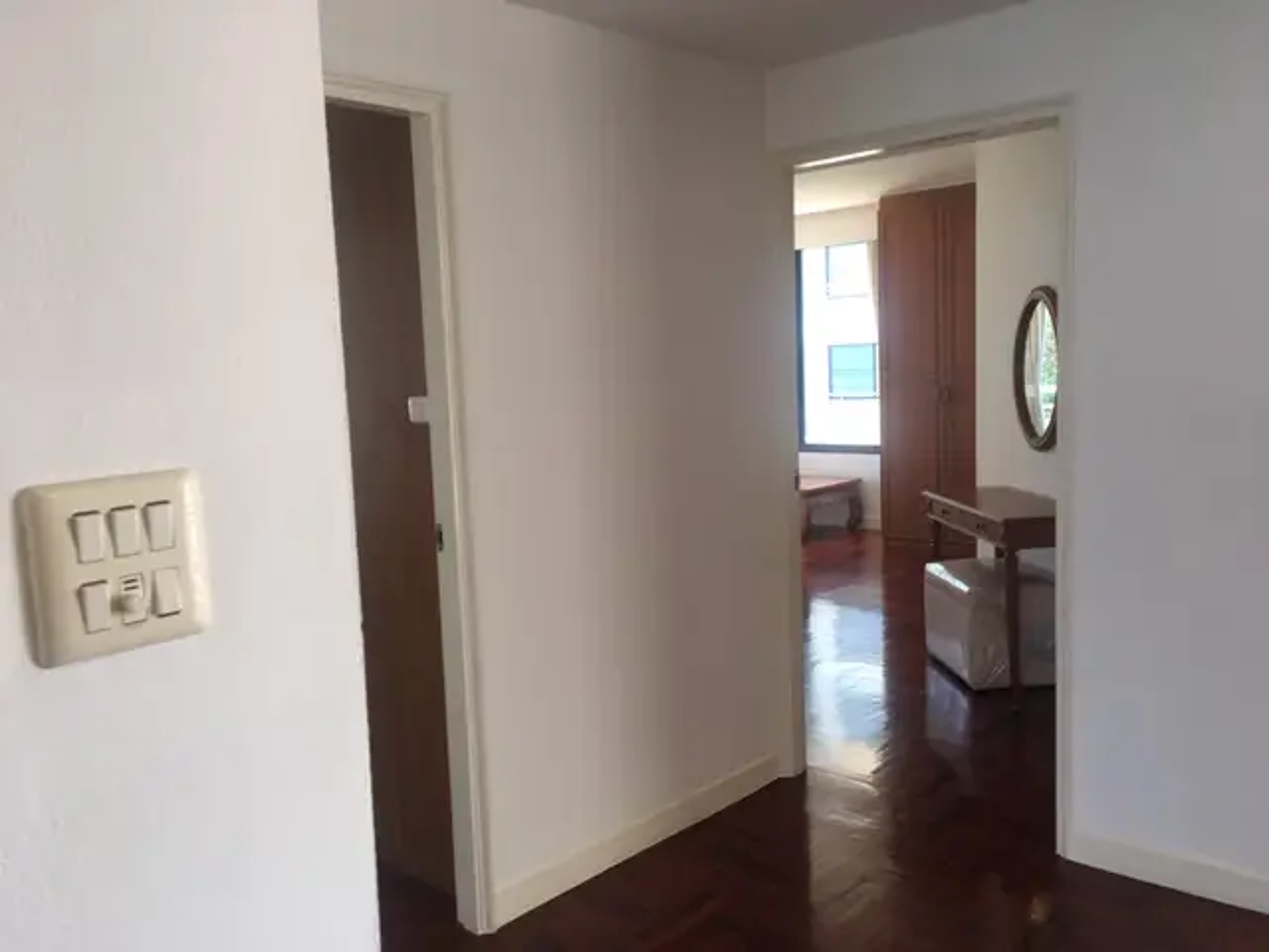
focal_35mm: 29
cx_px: 634
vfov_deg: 48.2
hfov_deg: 61.7
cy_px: 476
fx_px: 1063
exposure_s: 1/50
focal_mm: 4.15
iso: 25
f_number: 2.2
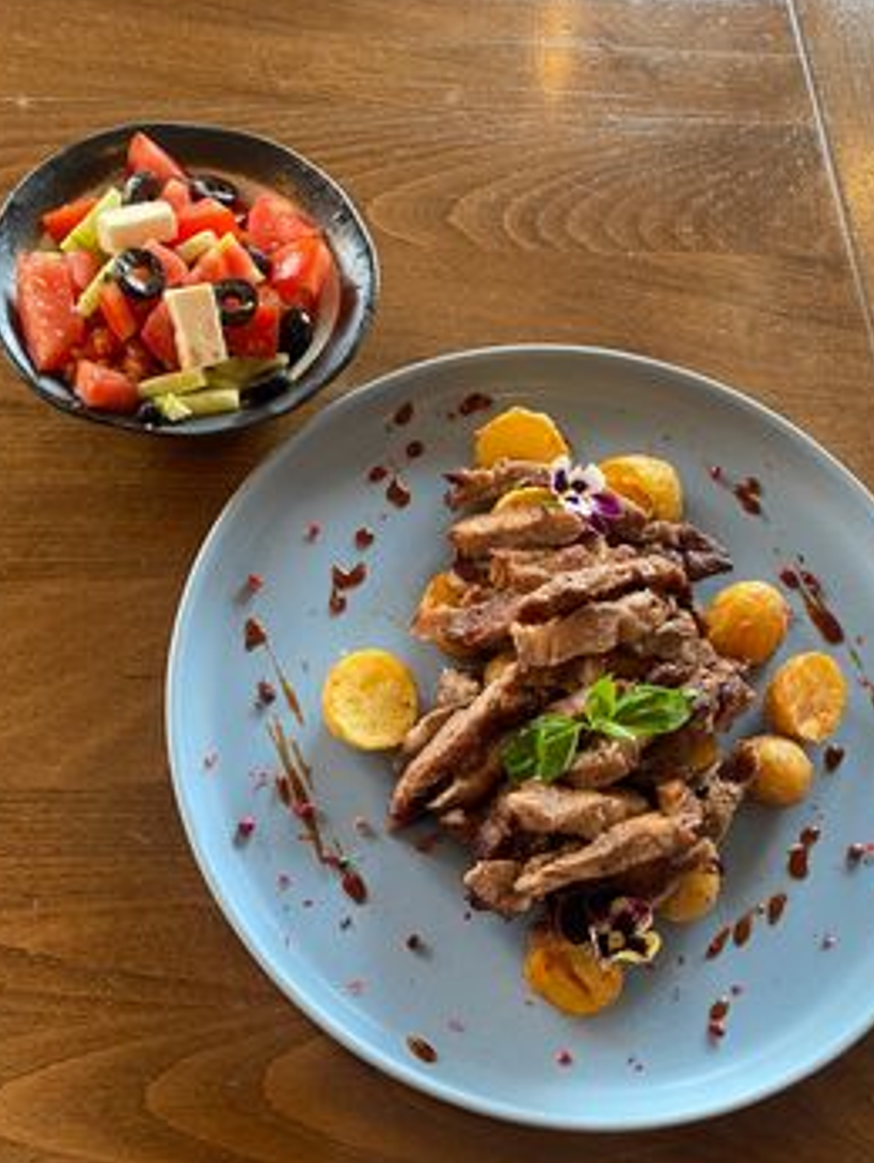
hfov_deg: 44.2
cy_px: 699
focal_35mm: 32
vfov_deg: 56.3
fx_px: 1076
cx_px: 437
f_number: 1.8
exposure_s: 1/50
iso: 100
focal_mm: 4.25
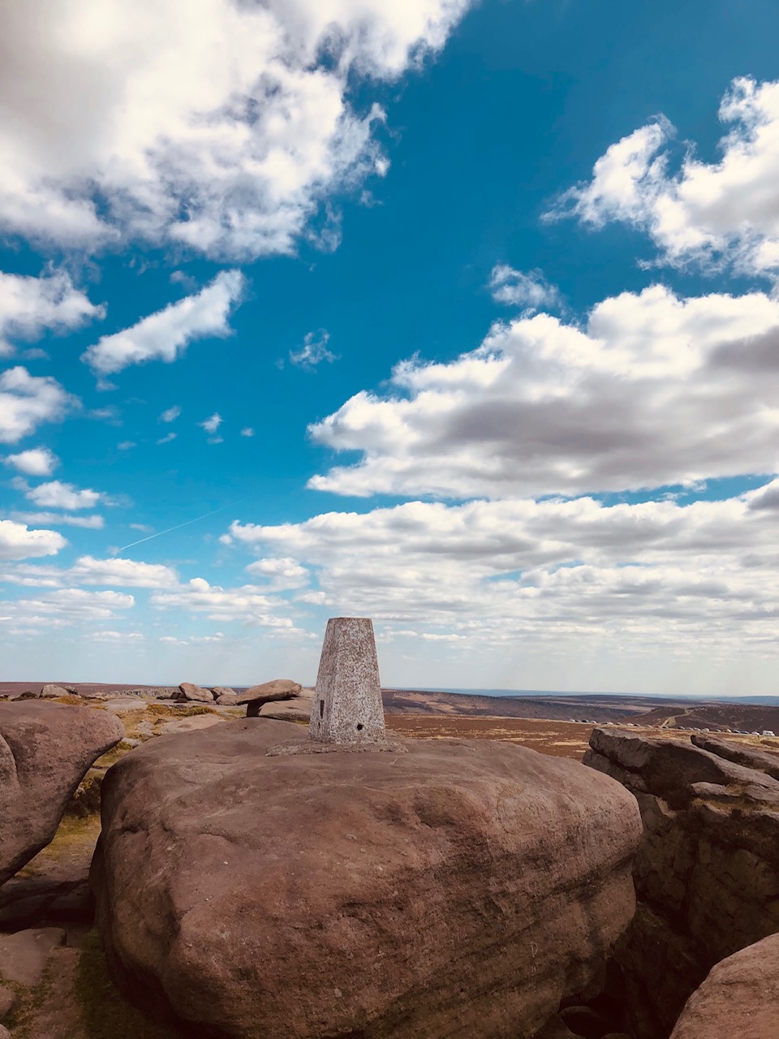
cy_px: 520
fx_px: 840
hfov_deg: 49.7
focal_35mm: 28
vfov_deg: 63.4
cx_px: 390
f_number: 1.8
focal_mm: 3.99
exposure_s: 1/2525
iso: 20
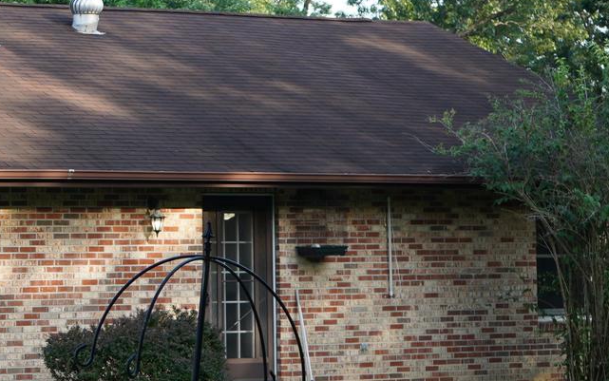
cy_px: 125
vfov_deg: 9.4
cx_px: -191
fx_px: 2324
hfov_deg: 14.3
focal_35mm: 140
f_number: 4.5
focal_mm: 43
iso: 100
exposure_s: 1/100
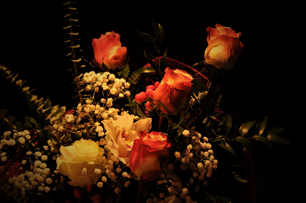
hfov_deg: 13.1
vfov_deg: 8.7
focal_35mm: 158
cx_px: 153
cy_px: 102
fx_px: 1337
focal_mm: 105
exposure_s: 1.3
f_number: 8
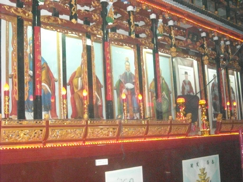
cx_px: 122
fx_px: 344
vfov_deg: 29.7
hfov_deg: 38.9
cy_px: 91
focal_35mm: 49
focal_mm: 7.92
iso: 1600
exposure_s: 1/60
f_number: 3.2
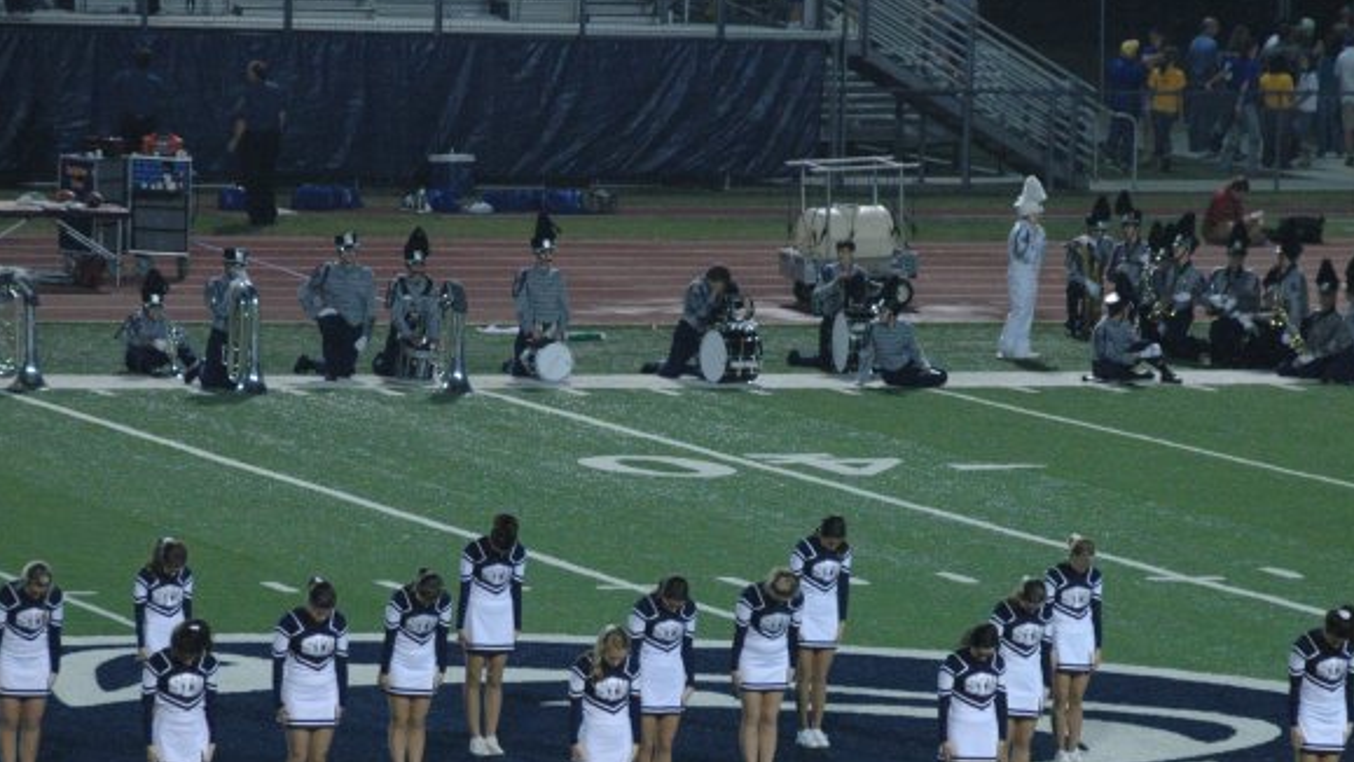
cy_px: 605
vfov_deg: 5.0
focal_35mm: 243
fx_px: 8726
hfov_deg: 8.9
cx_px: 746
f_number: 5.6
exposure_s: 1/50
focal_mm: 112
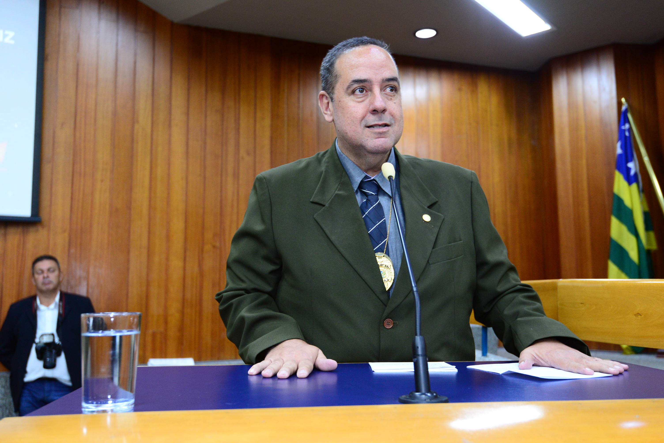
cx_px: 332
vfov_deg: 37.9
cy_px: 222
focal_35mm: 35
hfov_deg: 54.4
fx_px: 646
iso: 2500
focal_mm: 35
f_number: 4.5
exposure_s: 1/60
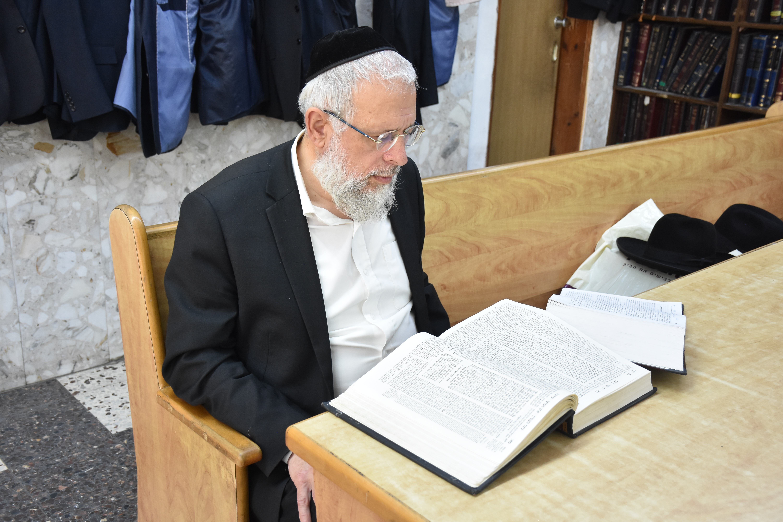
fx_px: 881
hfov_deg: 47.9
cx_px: 392
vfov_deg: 33.0
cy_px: 261
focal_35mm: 40
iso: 1250
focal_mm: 27
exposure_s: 1/125
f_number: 5.6
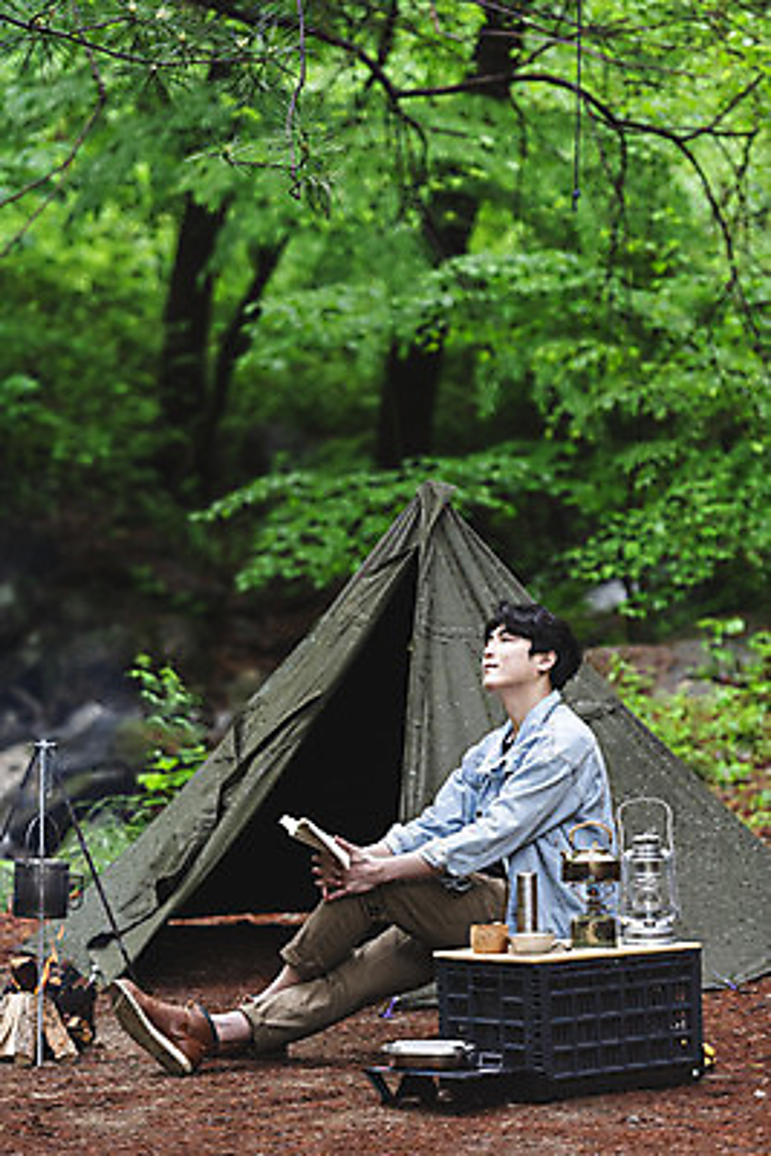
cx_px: 386
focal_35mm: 140
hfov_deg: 9.8
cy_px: 578
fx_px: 4493
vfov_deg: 14.6
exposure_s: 1/250
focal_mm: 140
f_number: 2.8
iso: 800
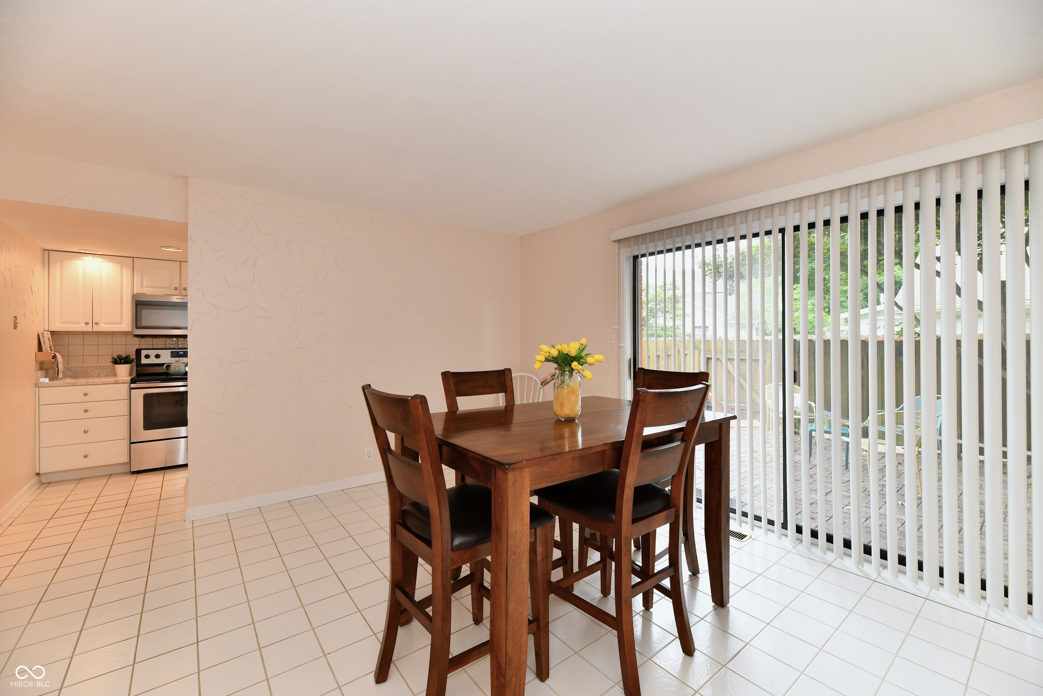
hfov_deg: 104.3
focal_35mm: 14
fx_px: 406
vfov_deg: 81.2
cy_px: 348
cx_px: 522
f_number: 6.3
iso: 640
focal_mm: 14
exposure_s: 1/80
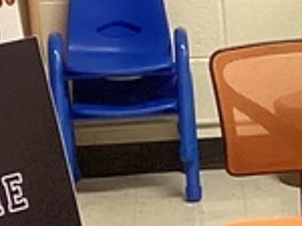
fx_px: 1847
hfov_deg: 8.2
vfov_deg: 7.0
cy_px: 139
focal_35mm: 212
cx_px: 854
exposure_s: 1/60
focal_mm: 3.3
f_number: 2.4
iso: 160
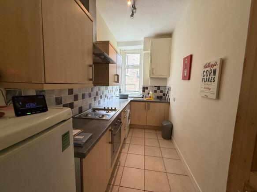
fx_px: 104
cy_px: 96
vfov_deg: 85.7
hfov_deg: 102.1
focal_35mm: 14
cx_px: 128
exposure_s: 1/100
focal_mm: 2.22
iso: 320
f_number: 2.2
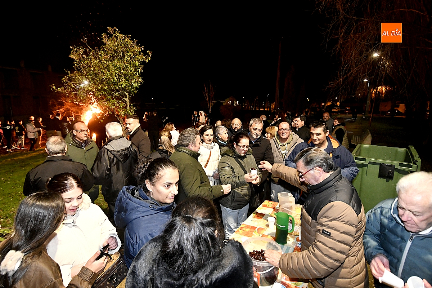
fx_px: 216
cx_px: 216
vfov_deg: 67.3
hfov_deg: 90.0
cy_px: 144
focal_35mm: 18
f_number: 5
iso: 4000
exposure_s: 1/40
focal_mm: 12
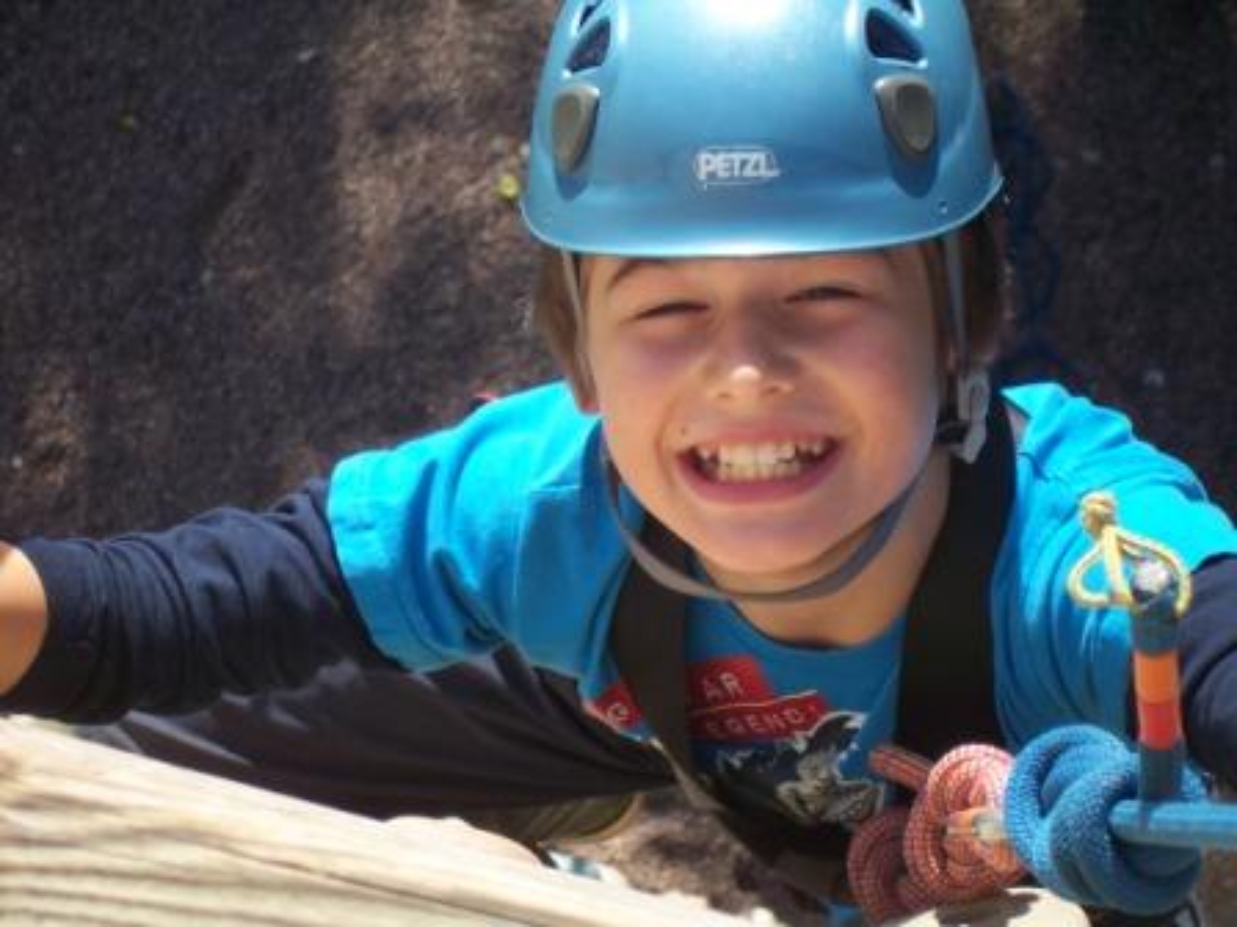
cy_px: 464
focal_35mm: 132
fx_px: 4717
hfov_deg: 14.9
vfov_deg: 11.2
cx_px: 618
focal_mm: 22
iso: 80
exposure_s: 1/250
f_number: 4.8
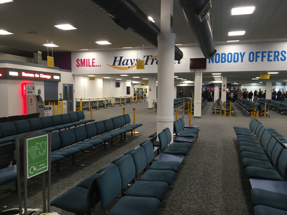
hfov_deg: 61.7
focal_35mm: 29
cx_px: 144
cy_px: 108
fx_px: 240
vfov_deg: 48.2
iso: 80
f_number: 2.2
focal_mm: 4.15
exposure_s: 1/33
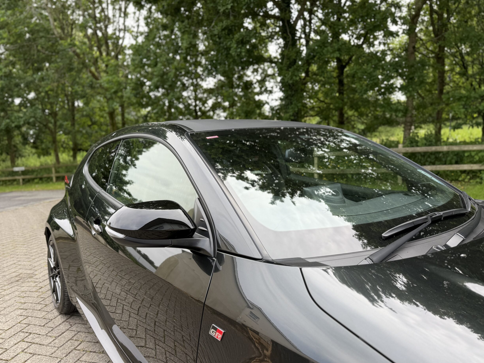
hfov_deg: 69.4
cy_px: 179
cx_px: 237
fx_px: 350
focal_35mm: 25
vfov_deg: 54.9
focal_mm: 6.76
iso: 80
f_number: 1.78
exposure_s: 1/689
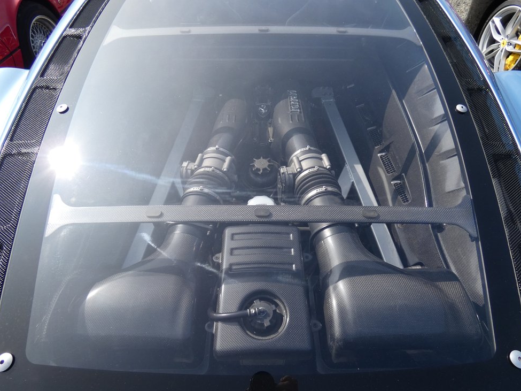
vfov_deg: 63.4
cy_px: 205
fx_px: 316
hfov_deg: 79.0
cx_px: 262
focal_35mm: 21
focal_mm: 3.6
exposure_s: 1/1000
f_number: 2.8
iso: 80
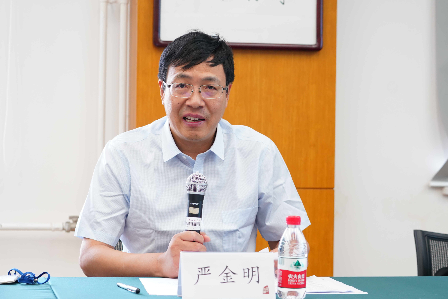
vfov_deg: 14.1
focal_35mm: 97
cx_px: 224
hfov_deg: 21.0
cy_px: 150
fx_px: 1207
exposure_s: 1/80
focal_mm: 65
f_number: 4
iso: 1600
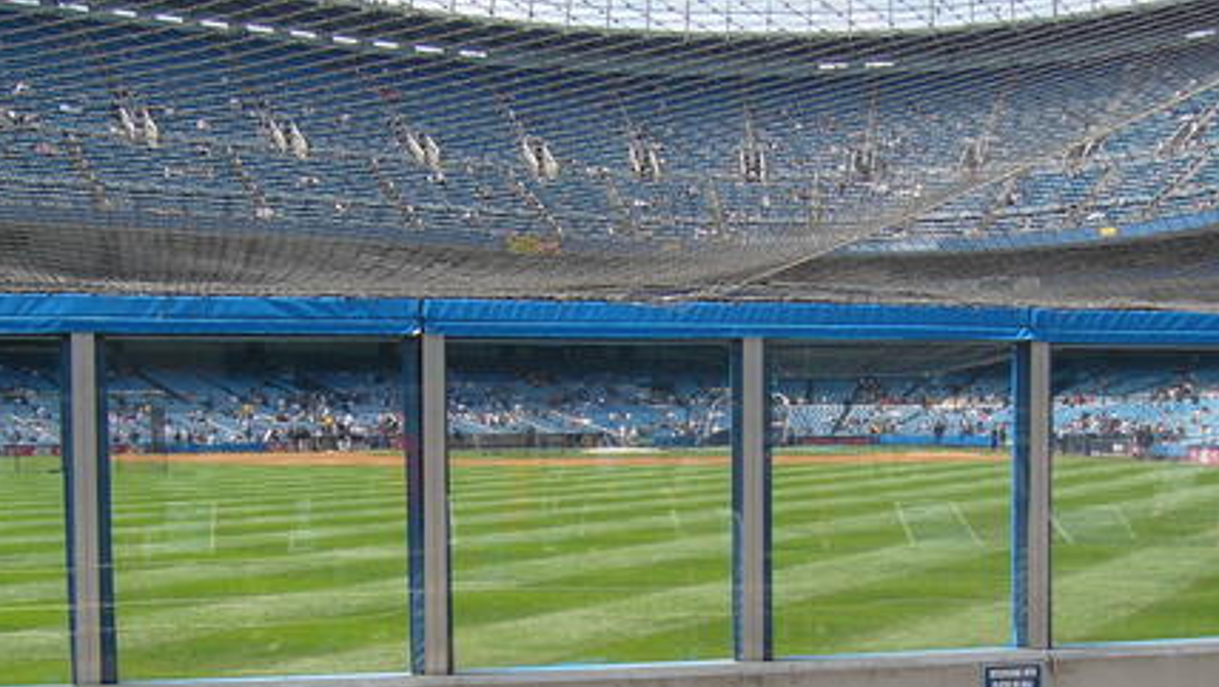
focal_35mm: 57
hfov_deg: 36.6
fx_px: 1843
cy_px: 502
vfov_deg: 21.0
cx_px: 607
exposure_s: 1/100
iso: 50
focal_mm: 5.8
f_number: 8
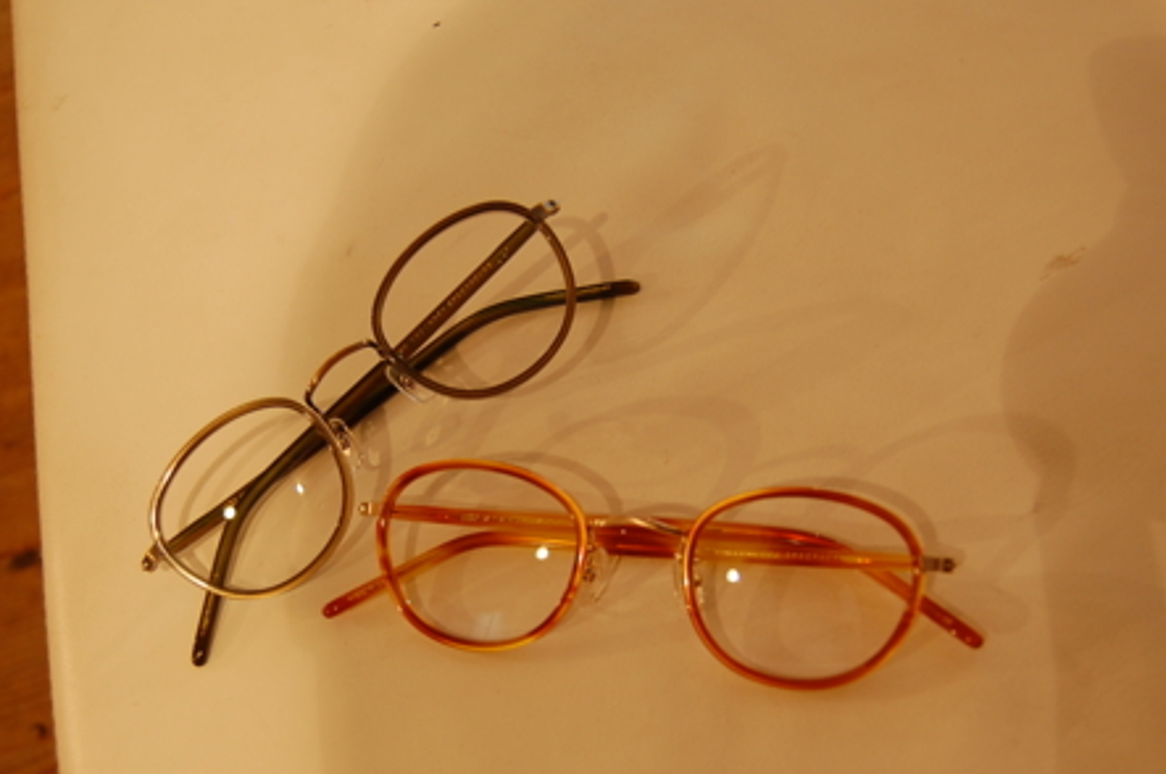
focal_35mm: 39
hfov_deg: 49.6
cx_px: 561
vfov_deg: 33.8
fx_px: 1261
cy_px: 527
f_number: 3.5
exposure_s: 1/40
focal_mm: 18
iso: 200
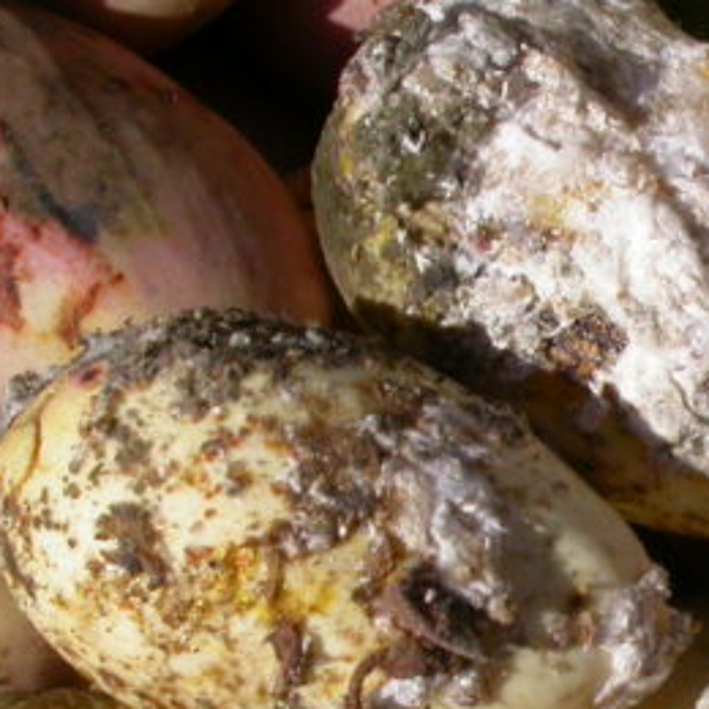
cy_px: 589
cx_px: 922
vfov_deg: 8.6
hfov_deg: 8.5
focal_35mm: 204
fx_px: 4727
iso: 100
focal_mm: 16.2
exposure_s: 1/295
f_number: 9.9
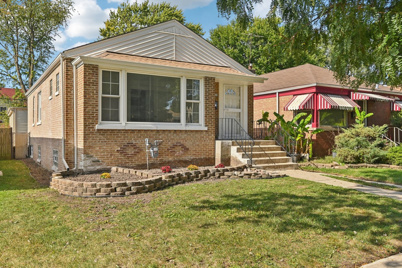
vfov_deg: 43.6
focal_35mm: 30
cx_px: 201
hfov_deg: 61.9
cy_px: 134
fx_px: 335
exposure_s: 1/2000
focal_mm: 30
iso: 800
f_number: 8
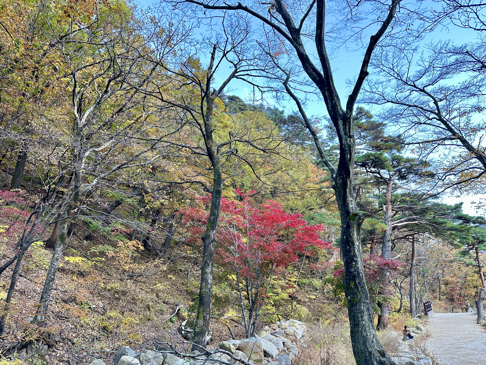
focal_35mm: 24
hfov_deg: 71.6
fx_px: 337
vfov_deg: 56.8
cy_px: 182
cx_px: 243
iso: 100
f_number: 1.78
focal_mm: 6.86
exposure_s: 1/156
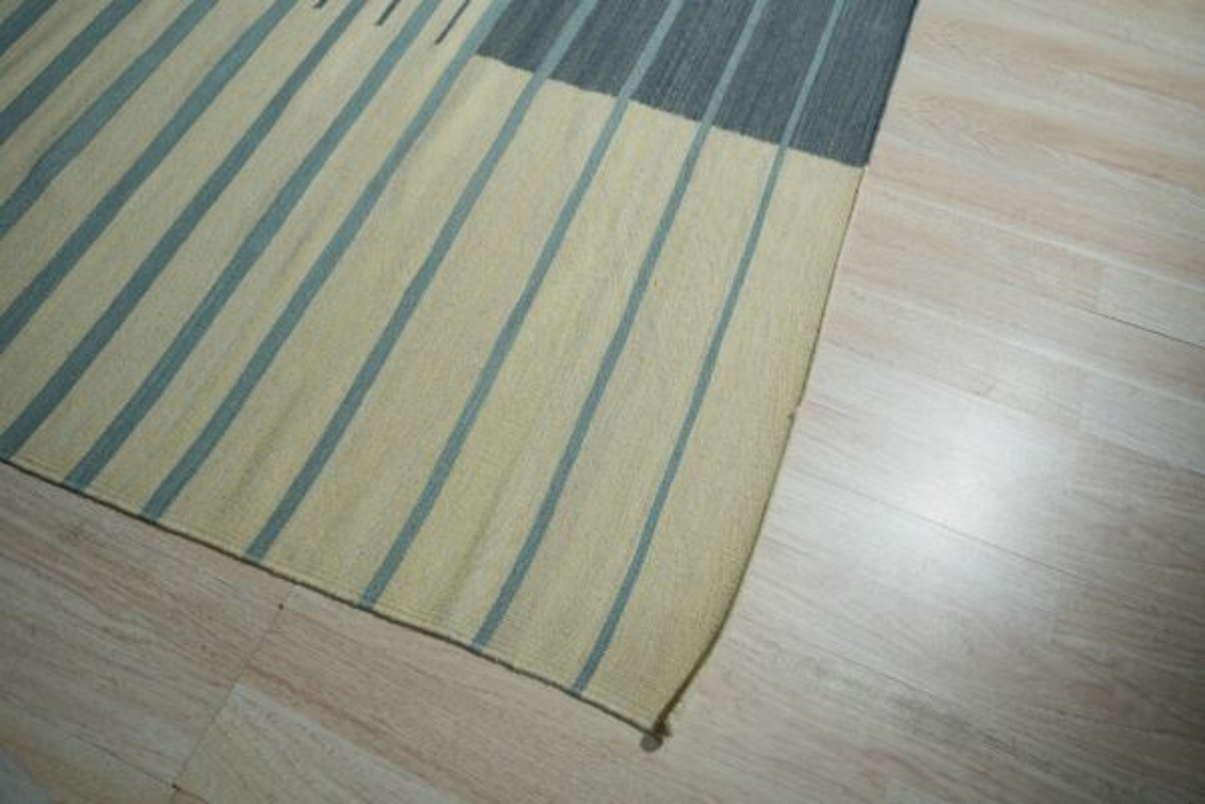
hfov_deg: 73.7
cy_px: 402
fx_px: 803
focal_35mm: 24
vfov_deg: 53.1
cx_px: 602
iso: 640
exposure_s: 1/200
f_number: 5
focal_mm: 24
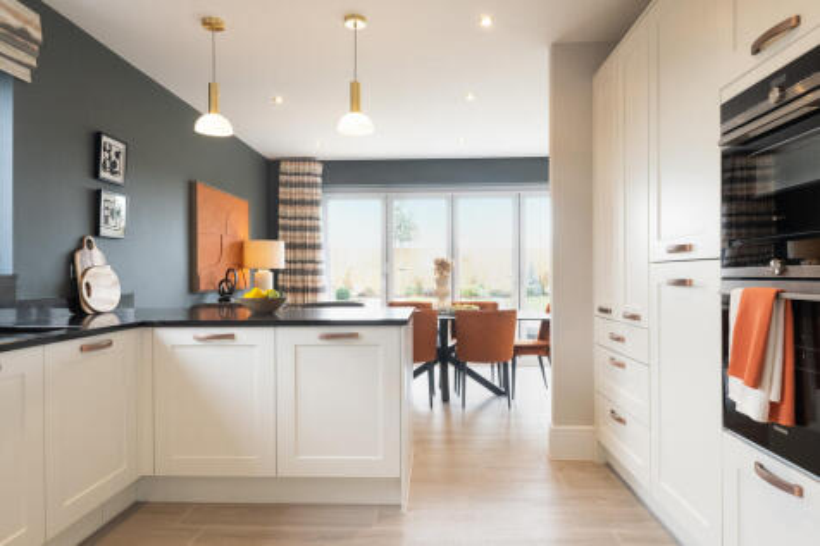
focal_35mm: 20
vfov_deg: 61.9
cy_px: 273
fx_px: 455
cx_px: 410
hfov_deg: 84.0
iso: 1000
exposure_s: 1/30
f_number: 8
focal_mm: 13.4
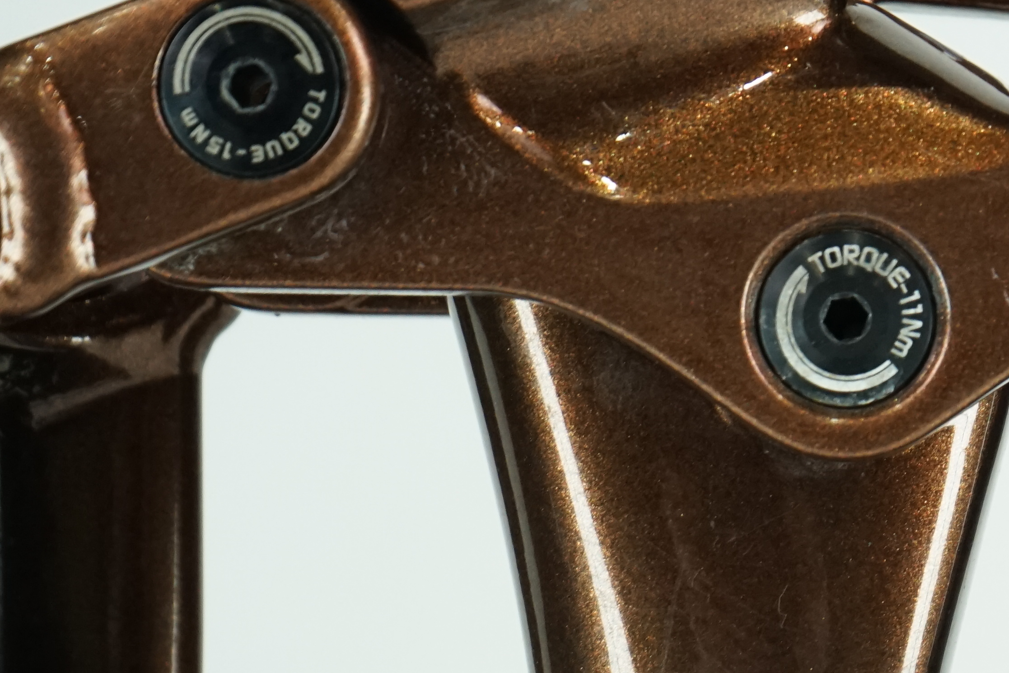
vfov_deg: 7.3
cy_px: 753
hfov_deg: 10.7
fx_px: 5268
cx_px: 1234
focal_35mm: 188
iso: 1600
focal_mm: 70
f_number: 5.6
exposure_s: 1/200
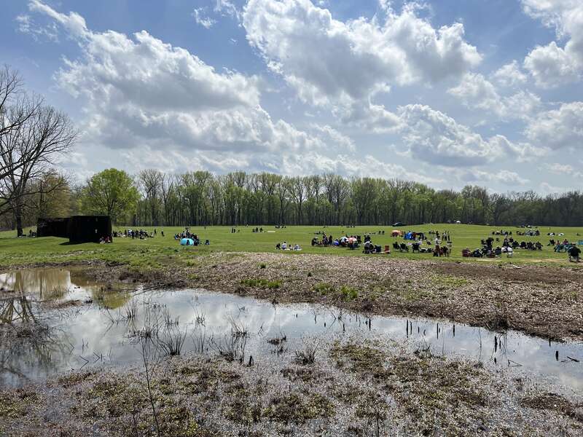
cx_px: 292
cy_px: 218
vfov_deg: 53.1
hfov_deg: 67.3
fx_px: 438
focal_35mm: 26
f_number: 1.5
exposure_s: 1/10309
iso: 50
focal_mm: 5.7
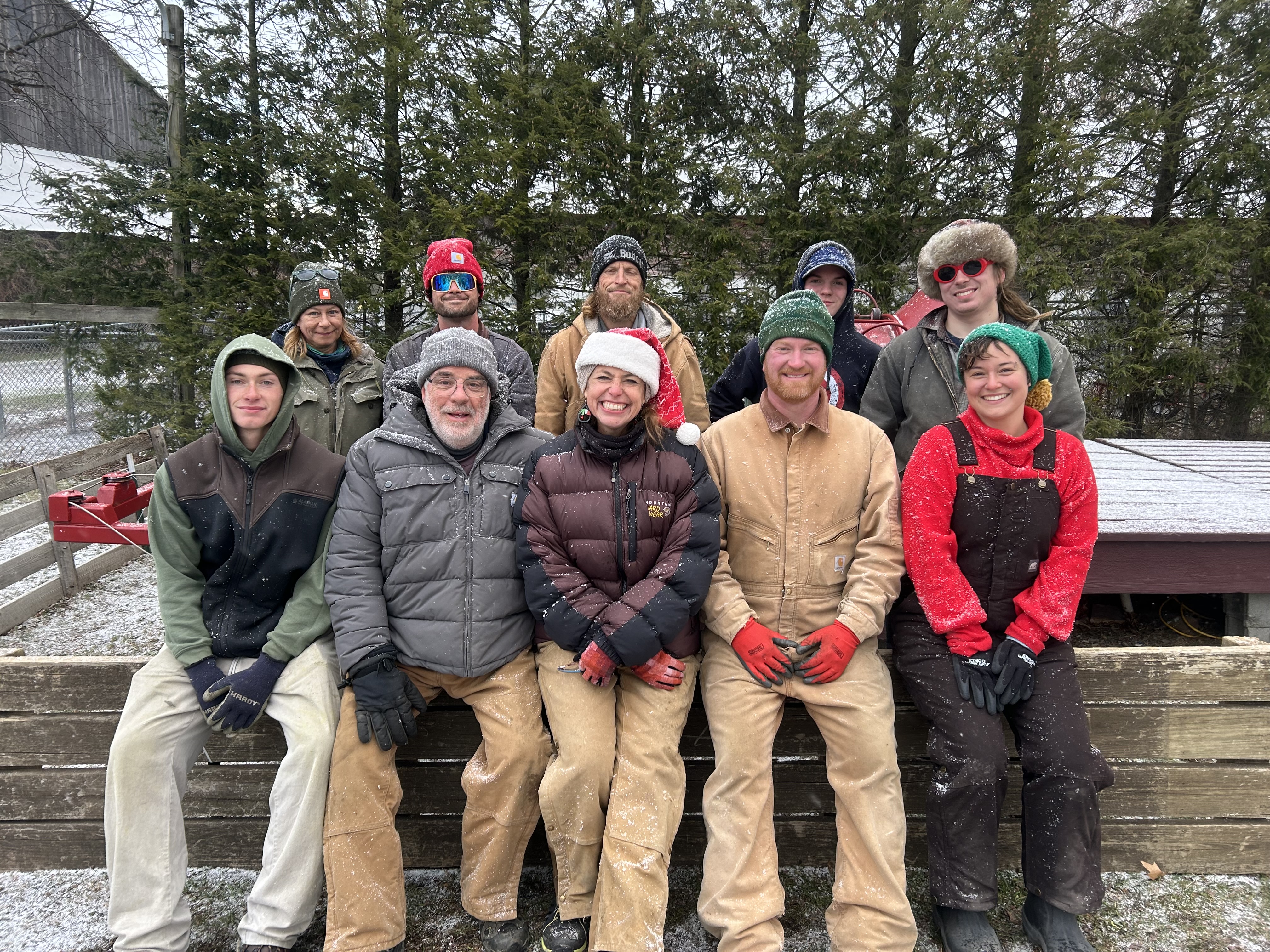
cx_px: 635
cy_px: 476
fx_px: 954
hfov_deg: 67.3
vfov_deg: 53.1
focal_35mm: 26
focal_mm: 5.7
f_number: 1.5
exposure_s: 1/121
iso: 64
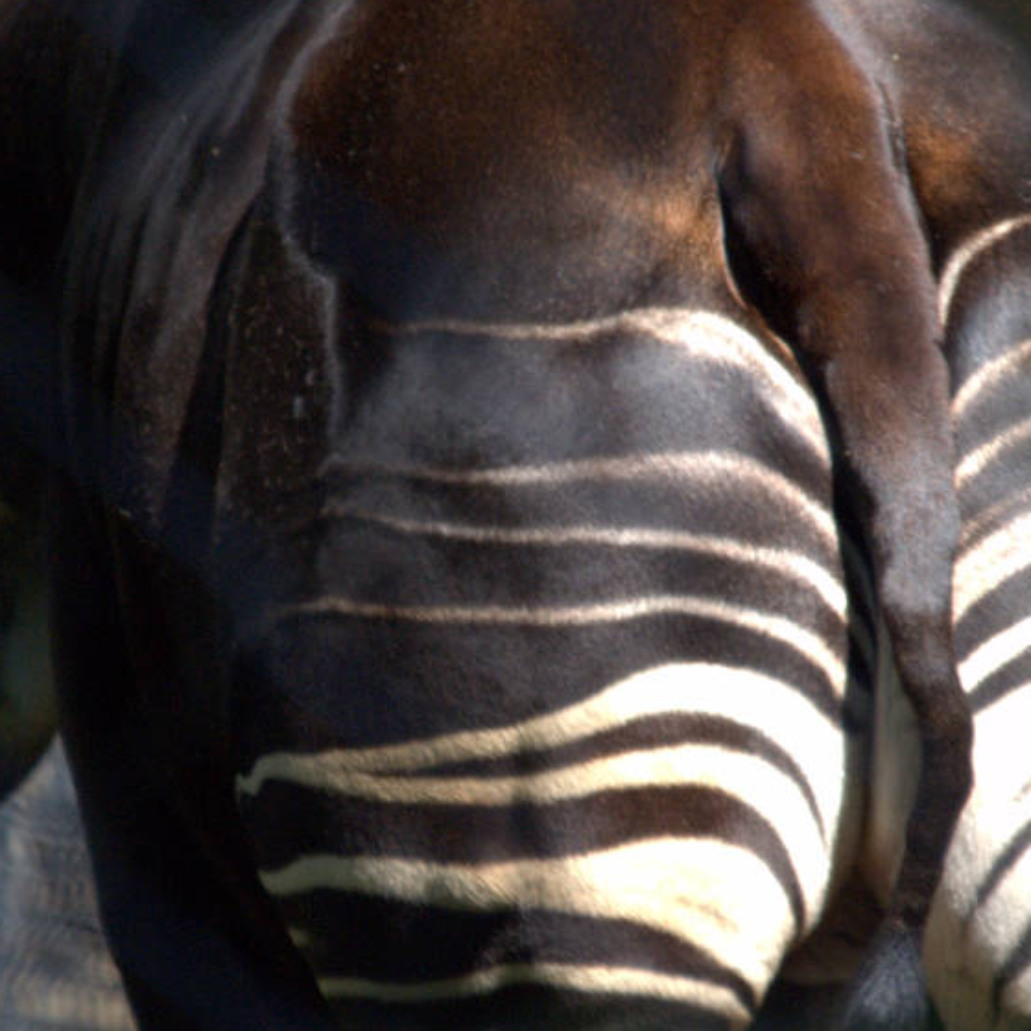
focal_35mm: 731
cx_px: 328
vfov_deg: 2.4
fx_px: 24632
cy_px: 668
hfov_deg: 2.4
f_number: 6.3
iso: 900
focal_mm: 200
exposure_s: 1/500
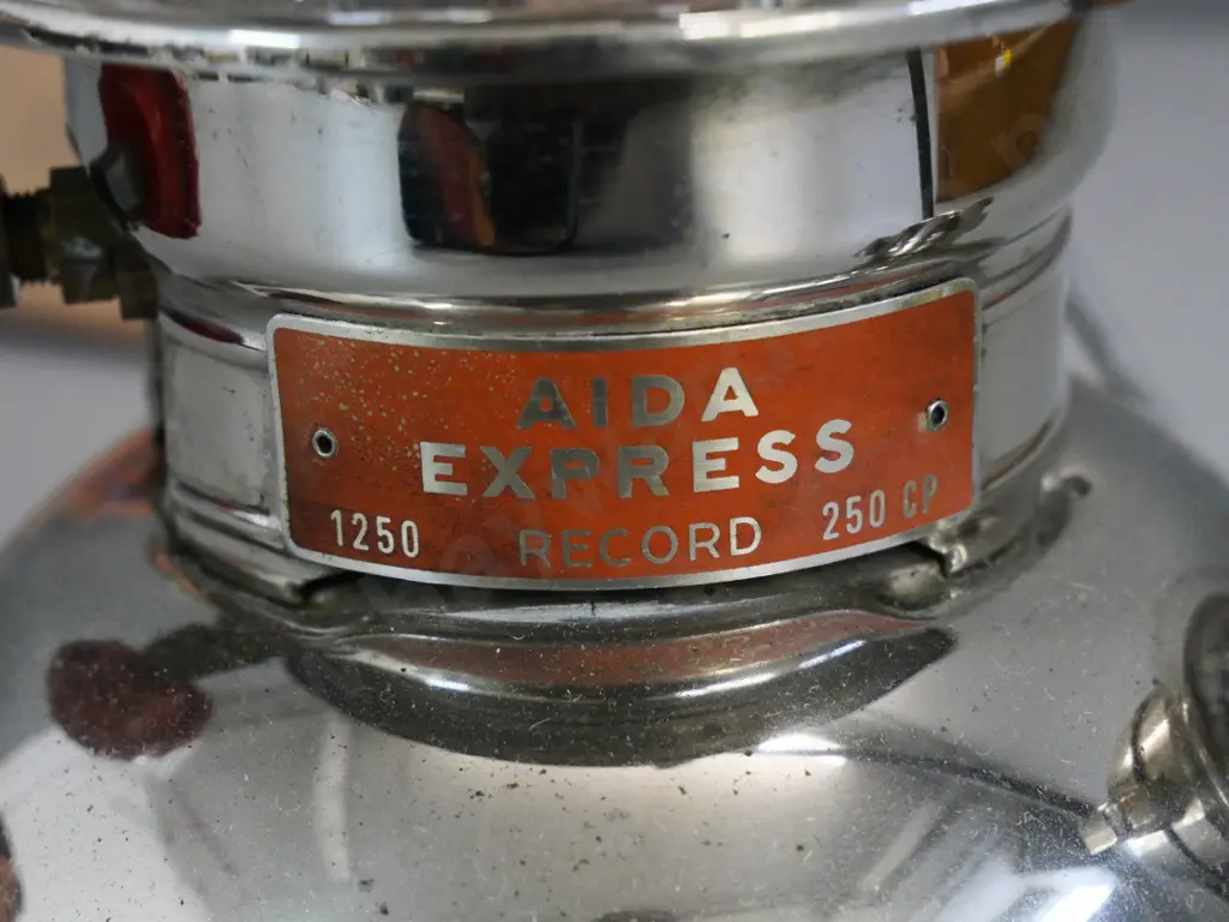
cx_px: 614
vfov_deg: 17.6
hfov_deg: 23.3
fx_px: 2982
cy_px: 461
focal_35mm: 84
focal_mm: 42
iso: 3200
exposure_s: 1/100
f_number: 5.5
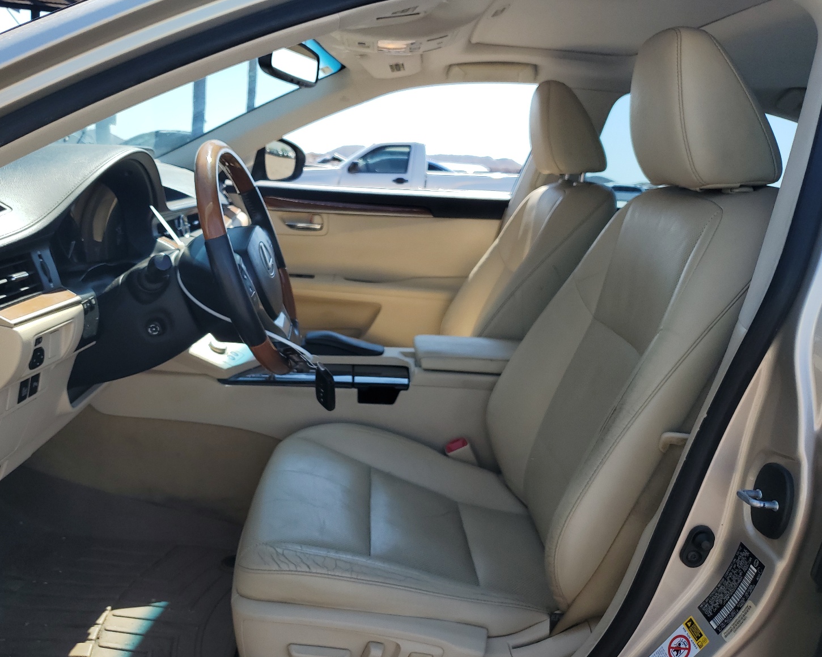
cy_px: 338
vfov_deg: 51.5
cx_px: 372
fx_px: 681
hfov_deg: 62.1
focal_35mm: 28
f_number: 1.5
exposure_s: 1/1429
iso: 50
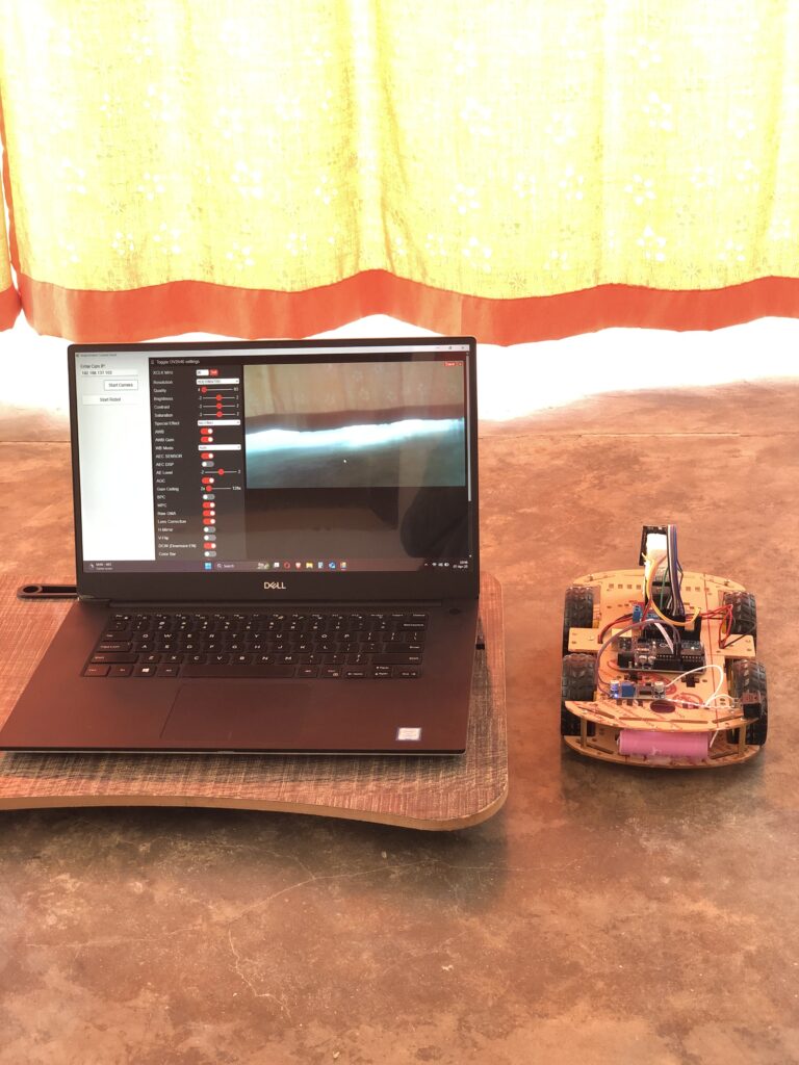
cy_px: 532
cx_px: 400
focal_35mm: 52
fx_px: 1600
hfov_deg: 28.0
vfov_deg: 36.8
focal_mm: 6
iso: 50
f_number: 2.4
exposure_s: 1/60
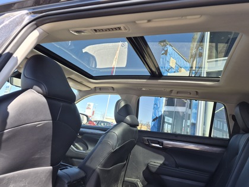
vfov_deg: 58.9
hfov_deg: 73.9
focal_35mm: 23
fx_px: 165
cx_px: 124
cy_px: 94
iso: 80
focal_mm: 5.4
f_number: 1.8
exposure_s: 1/1528
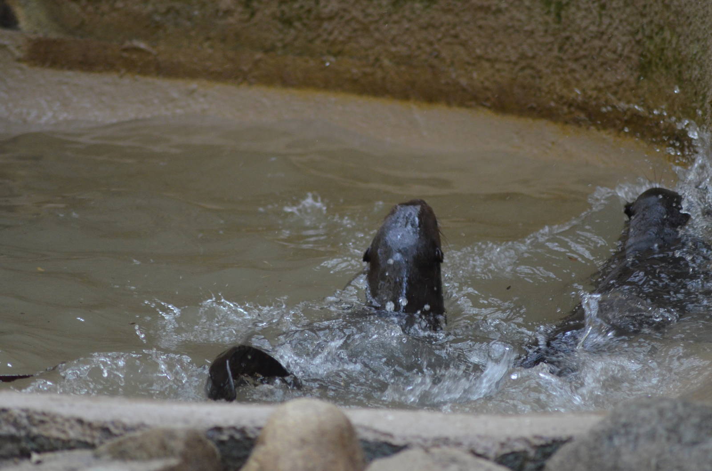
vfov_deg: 3.3
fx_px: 8290
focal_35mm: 420
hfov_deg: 4.9
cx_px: 356
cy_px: 236
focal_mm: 280
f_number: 5.3
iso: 1600
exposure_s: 1/320
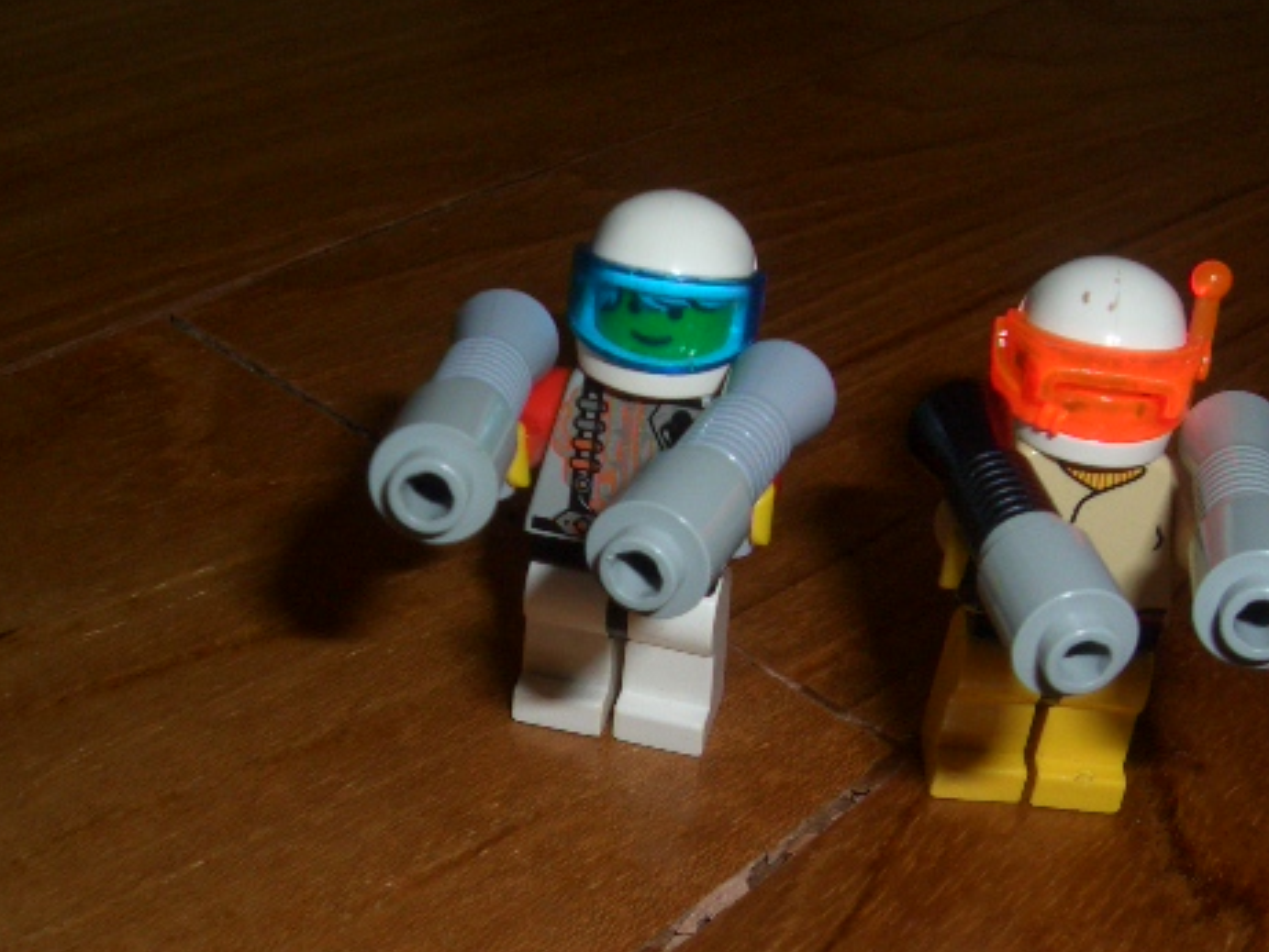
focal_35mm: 50
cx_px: 721
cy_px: 622
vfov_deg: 29.0
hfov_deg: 38.1
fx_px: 1833
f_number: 4
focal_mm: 4.8
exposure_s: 1/40
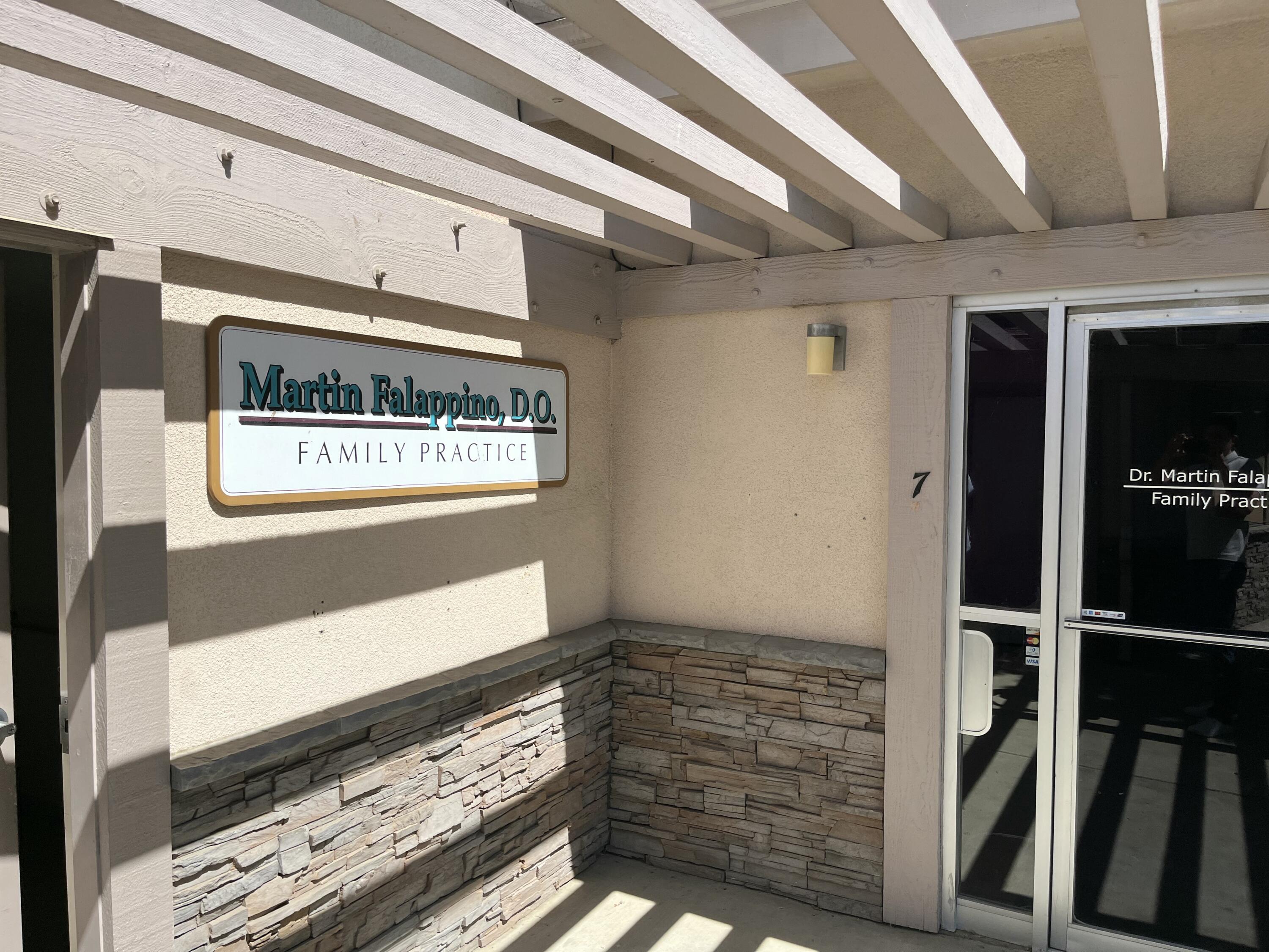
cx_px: 634
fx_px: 953
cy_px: 476
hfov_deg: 67.3
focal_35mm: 26
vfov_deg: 53.1
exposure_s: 1/3049
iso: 50
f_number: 1.6
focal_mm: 5.1
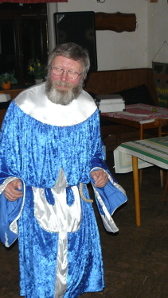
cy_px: 150
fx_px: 420
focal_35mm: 53
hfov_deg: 22.6
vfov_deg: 39.2
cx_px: 92
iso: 160
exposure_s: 1/30
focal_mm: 6
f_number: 2.8
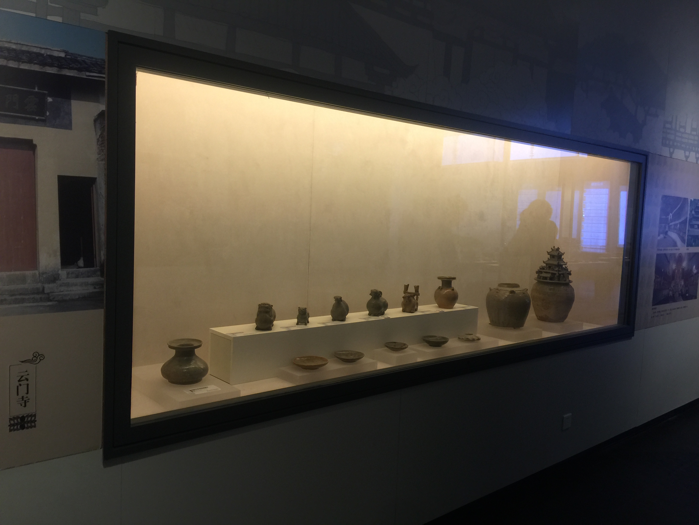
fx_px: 586
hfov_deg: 61.7
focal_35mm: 29
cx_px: 350
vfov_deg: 48.2
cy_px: 262
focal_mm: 4.15
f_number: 2.2
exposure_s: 1/17
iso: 40
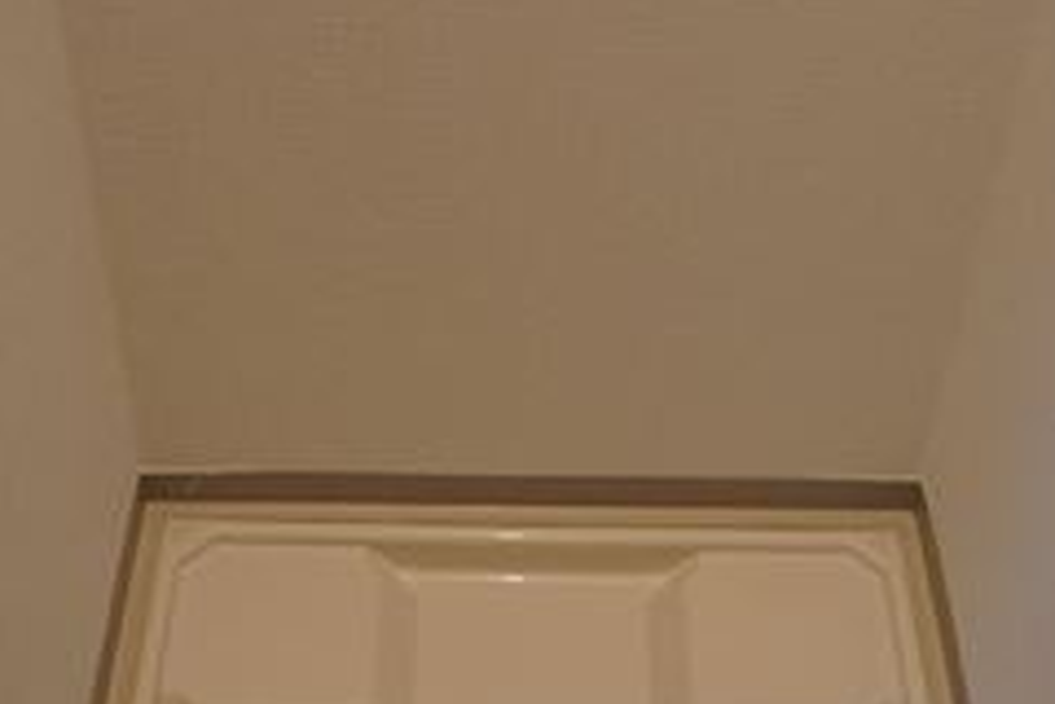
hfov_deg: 31.4
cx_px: 558
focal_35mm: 64
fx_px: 1875
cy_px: 429
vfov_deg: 21.2
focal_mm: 16
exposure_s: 1/160
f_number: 3.5
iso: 1600
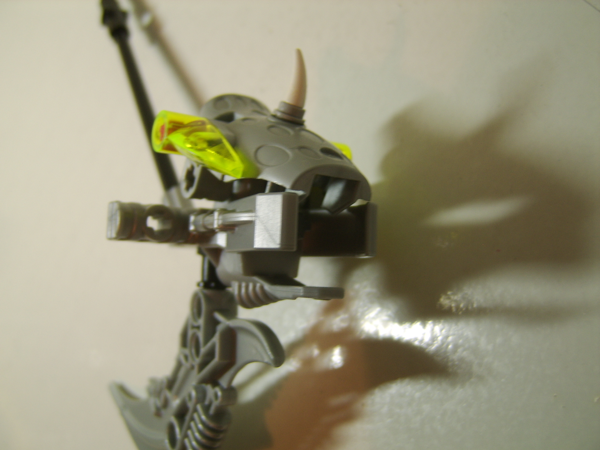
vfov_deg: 45.4
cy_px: 225
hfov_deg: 58.4
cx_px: 300
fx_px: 537
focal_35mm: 31
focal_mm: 8.13
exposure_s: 1/27
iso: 71
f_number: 2.7
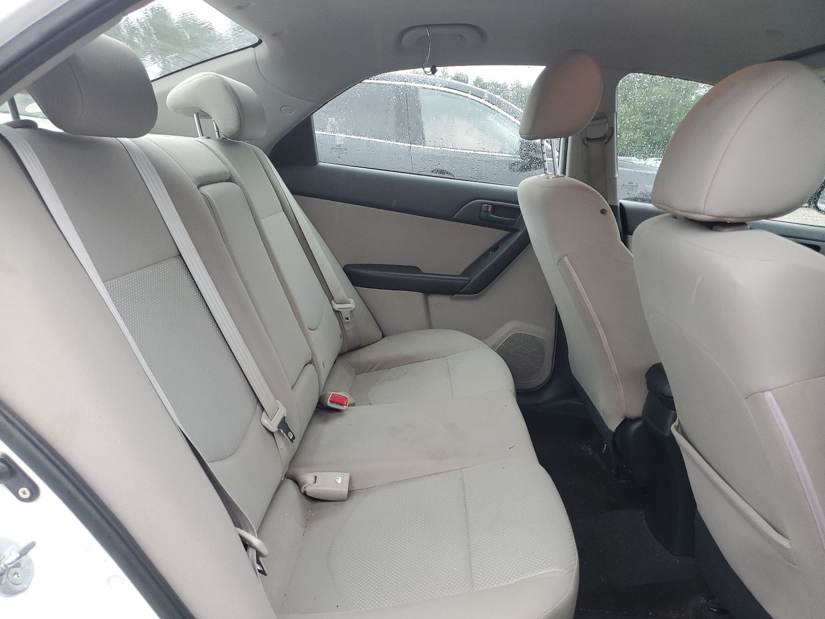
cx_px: 412
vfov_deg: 53.1
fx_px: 620
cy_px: 310
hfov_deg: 67.3
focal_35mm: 26
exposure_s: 1/60.2
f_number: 1.5
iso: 83
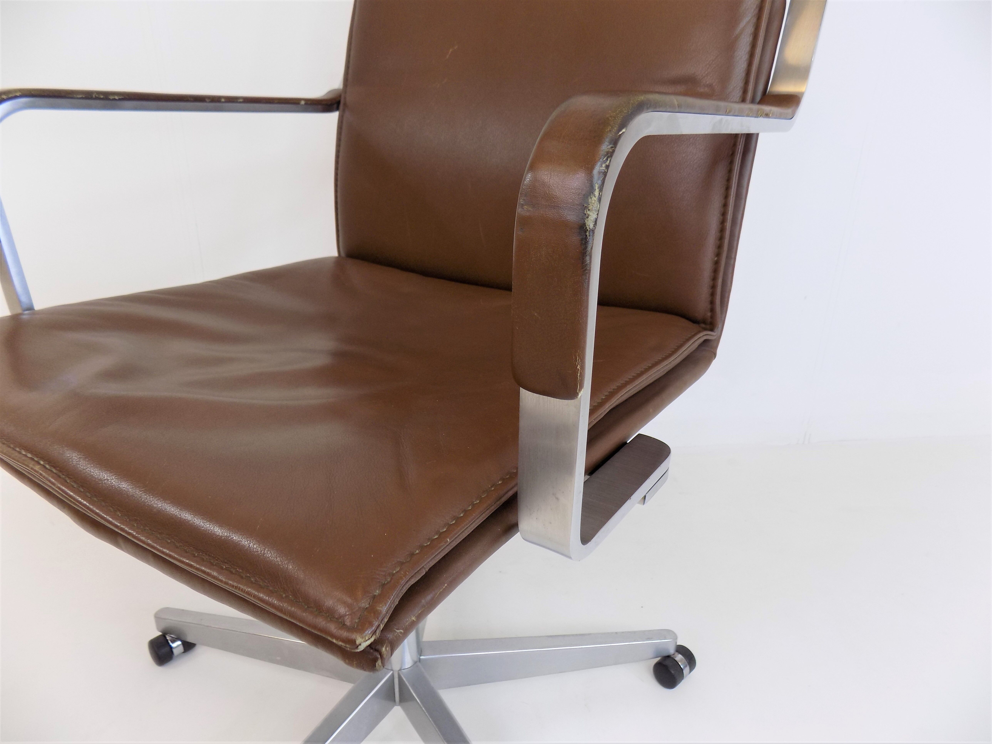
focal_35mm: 23
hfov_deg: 73.9
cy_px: 372
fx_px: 659
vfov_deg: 58.9
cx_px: 496
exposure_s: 1/40
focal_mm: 4
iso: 80
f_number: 3.1
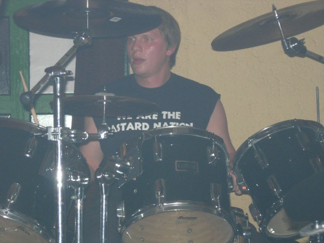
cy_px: 122
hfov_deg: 17.4
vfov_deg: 13.1
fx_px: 1058
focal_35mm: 113
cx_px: 162
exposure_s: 1/60.1
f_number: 4.9
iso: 181
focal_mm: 23.4
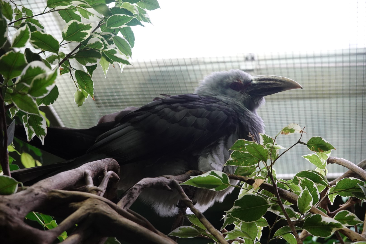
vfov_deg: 17.5
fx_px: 793
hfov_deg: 26.0
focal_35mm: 78
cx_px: 183
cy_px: 122
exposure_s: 1/50
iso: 800
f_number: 4
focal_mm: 28.54
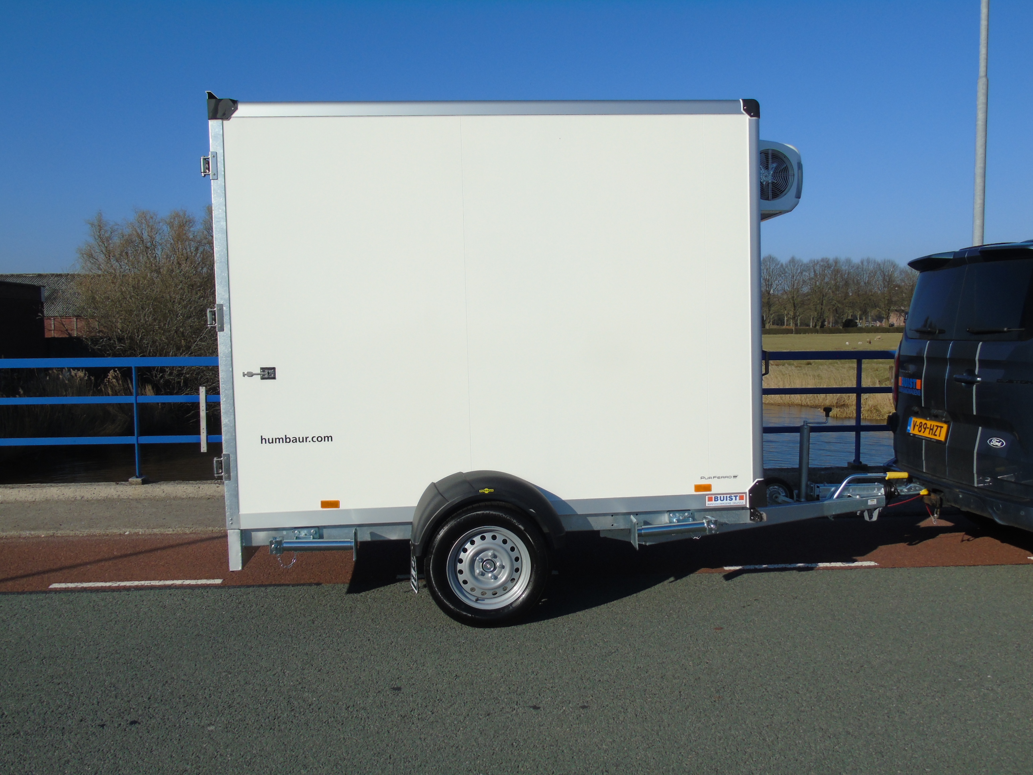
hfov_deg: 61.7
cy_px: 388
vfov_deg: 48.2
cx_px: 516
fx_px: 865
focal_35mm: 29
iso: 80
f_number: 4.2
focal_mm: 5.2
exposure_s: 1/1000
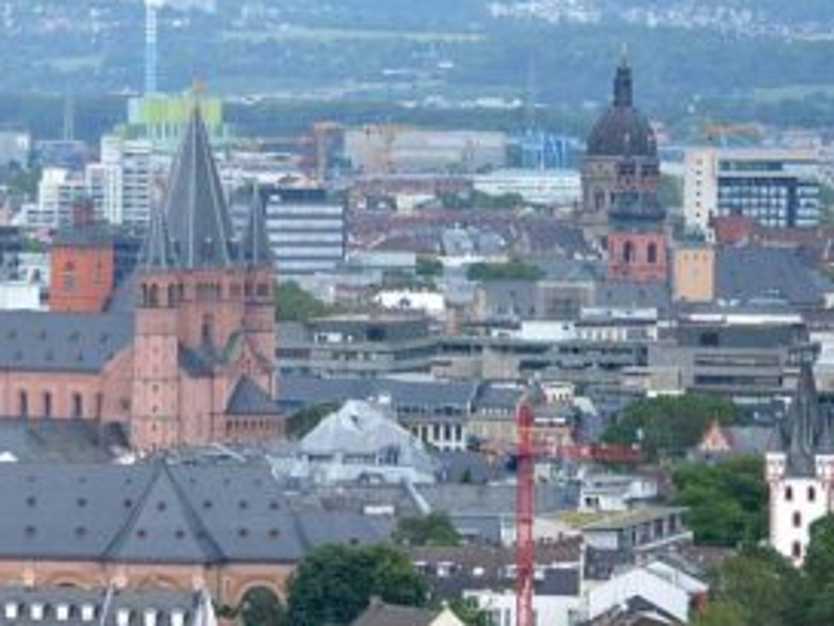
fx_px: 9309
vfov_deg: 3.9
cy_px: 359
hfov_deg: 5.1
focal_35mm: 386
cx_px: 9
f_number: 5.6
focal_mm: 105
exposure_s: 1/500
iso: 500
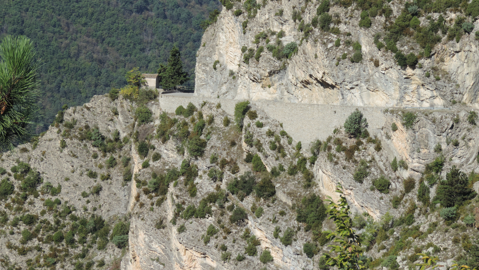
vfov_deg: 7.2
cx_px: 240
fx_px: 2147
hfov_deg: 12.7
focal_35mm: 169
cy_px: 113
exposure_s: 1/500
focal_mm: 27.6
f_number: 4.4
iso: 80
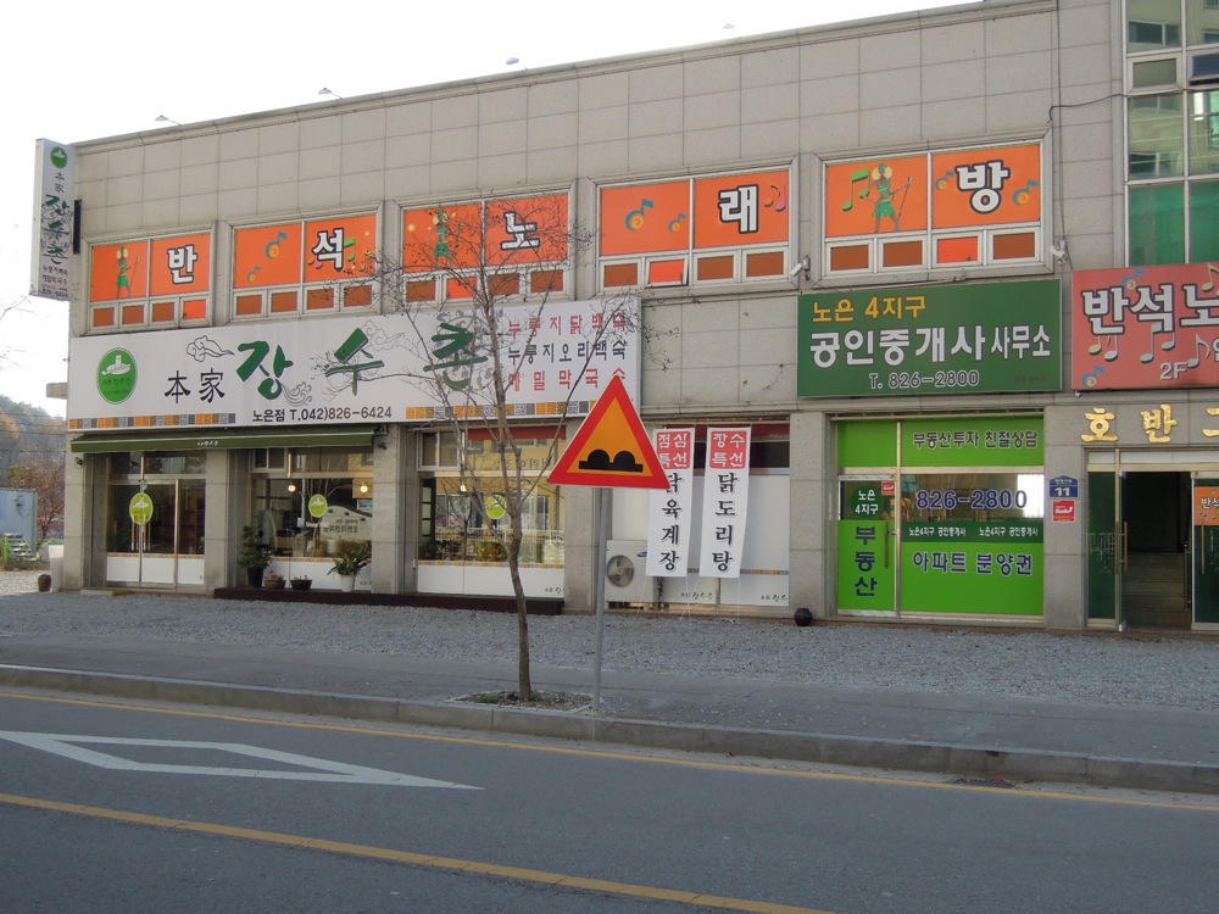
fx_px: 1409
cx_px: 610
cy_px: 457
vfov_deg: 36.0
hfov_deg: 46.8
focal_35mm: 40
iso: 160
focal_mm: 7.2
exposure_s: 1/640
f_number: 3.3
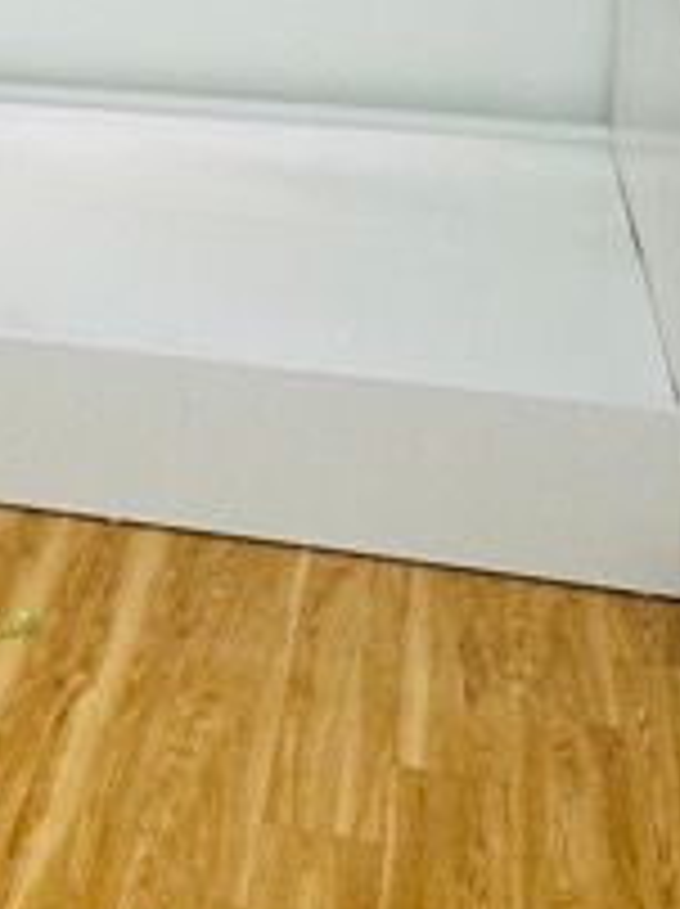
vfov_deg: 25.3
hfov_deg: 19.7
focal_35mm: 71
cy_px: -112
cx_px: -77
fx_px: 1864
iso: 100
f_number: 2.2
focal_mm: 2.22
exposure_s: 1/100
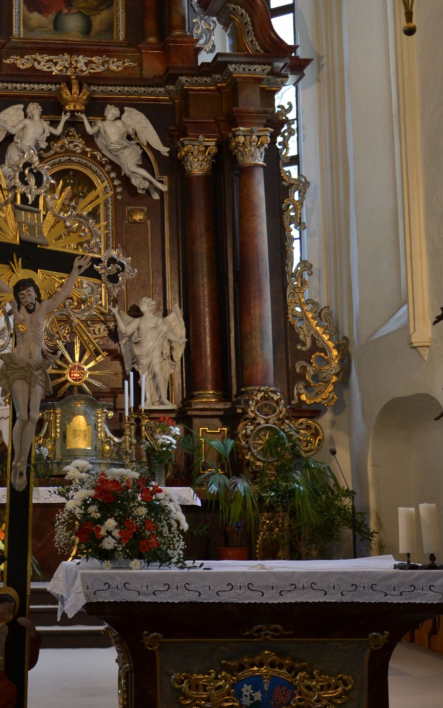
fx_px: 1333
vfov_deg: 29.6
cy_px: 239
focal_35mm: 69
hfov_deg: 18.7
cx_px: 76
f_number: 3.8
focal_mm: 24
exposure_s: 1/60
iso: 400
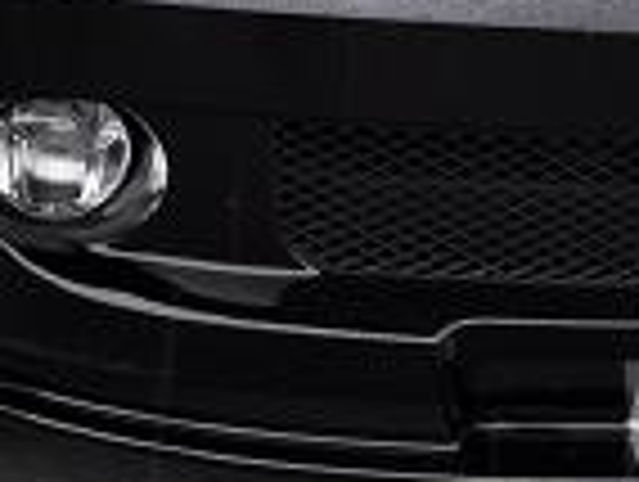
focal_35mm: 217
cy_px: -329
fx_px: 4011
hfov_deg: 9.0
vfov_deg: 6.7
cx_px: 844
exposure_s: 1/100
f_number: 10
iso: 200
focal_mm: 25
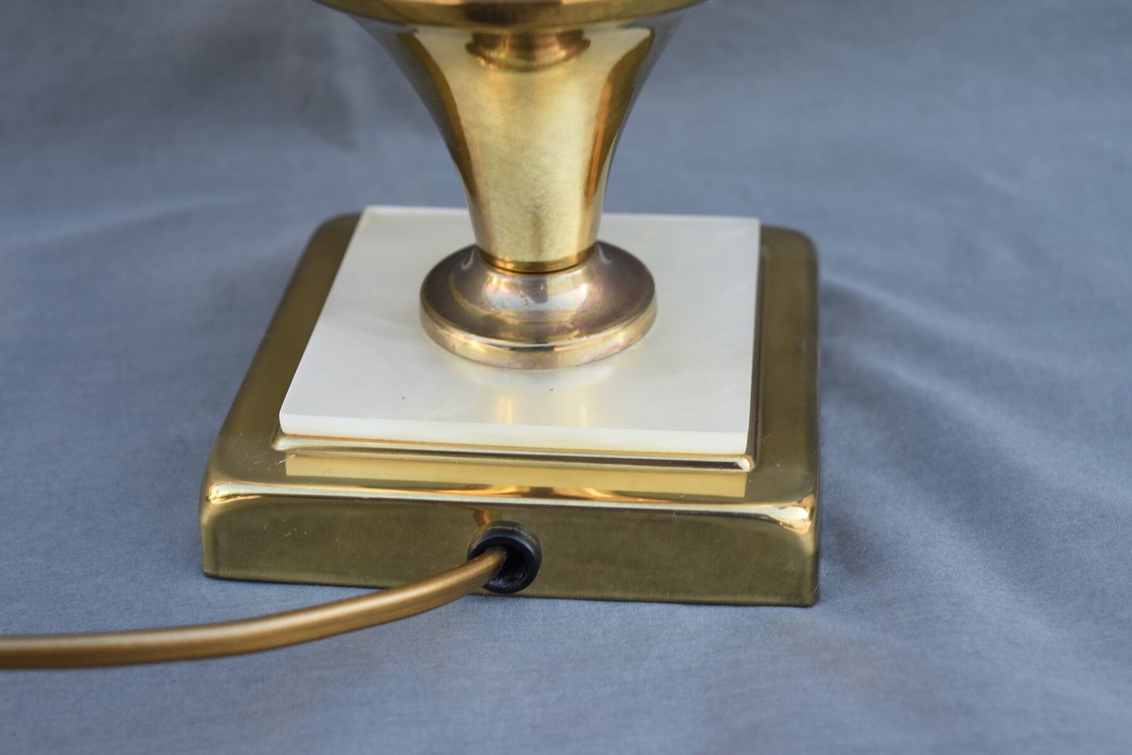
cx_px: 566
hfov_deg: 29.9
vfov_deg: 20.2
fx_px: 2122
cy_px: 378
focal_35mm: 68
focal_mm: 45
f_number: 6.3
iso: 400
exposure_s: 1/160
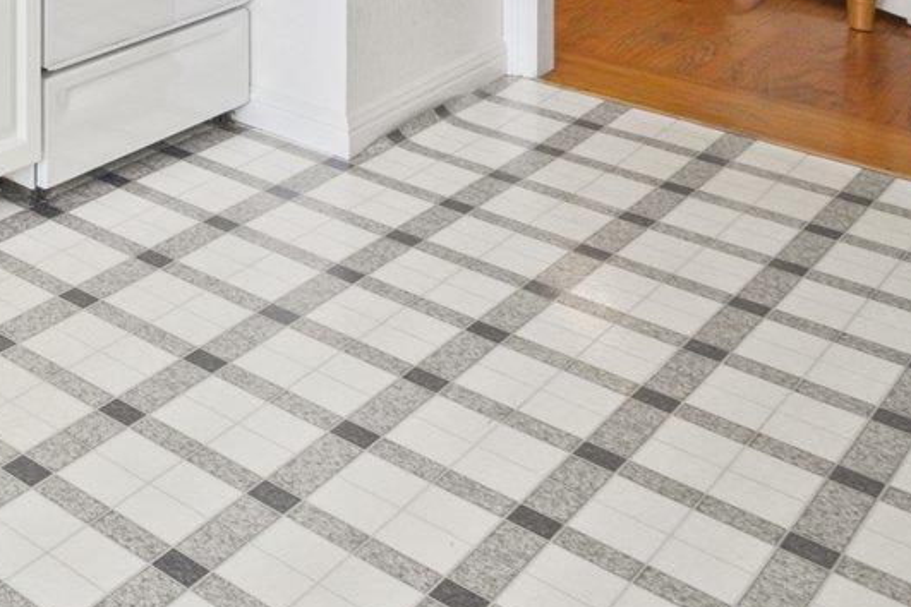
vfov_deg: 19.8
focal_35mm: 54
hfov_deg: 27.3
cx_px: -410
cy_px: -421
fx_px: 1366
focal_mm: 14
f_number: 9
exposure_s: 1/30
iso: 400
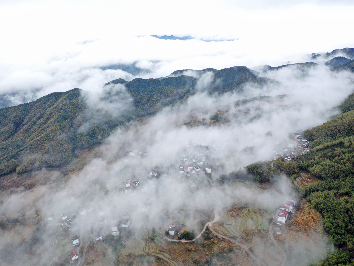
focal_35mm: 31
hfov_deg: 58.2
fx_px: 317
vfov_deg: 45.4
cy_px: 135
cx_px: 159
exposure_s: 1/240
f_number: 5
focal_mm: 10.26
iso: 100
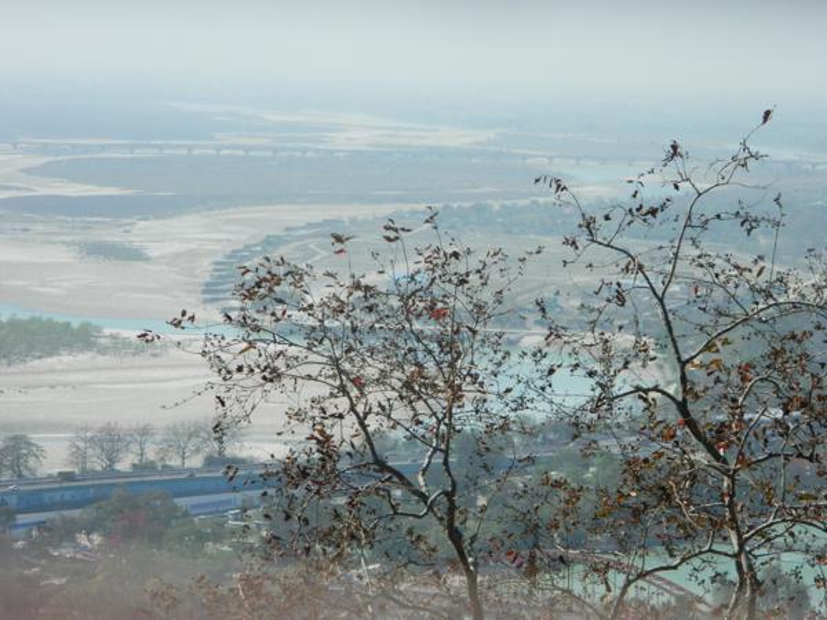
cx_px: 414
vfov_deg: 8.4
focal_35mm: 177
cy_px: 310
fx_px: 4229
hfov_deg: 11.2
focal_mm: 31.8
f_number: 5.1
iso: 80
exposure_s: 1/640
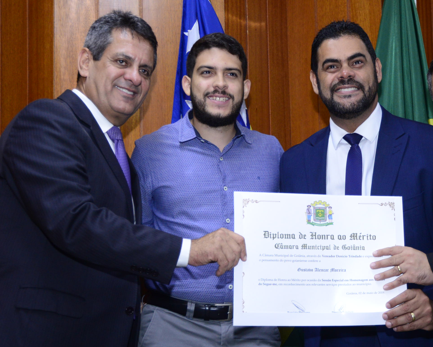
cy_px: 201
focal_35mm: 81
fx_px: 1038
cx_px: 292
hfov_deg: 23.4
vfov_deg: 18.9
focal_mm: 55
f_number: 5
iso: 2500
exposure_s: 1/125
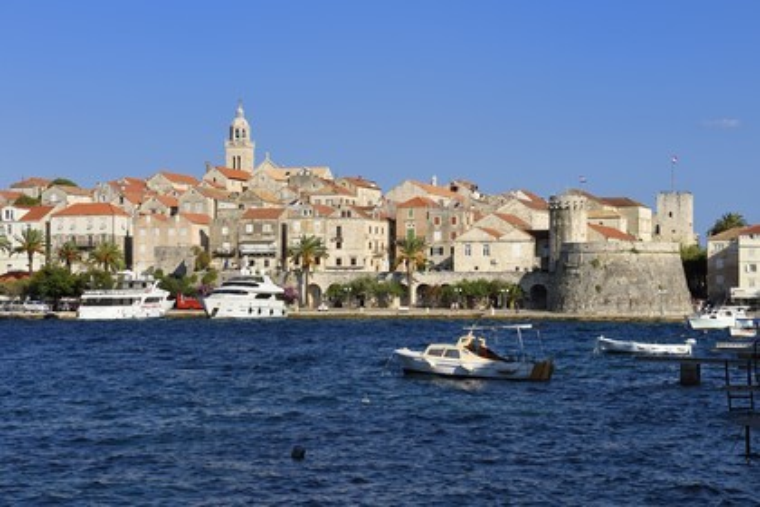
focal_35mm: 70
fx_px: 1478
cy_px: 254
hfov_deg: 28.8
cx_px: 380
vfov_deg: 19.5
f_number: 14
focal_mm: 70
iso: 200
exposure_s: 1/250
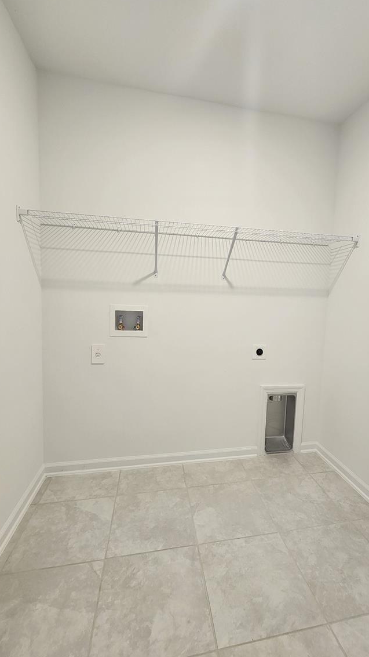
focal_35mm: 15
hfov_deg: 70.0
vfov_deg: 103.0
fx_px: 261
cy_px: 331
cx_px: 215
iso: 250
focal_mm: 2.2
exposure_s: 1/60
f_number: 2.2
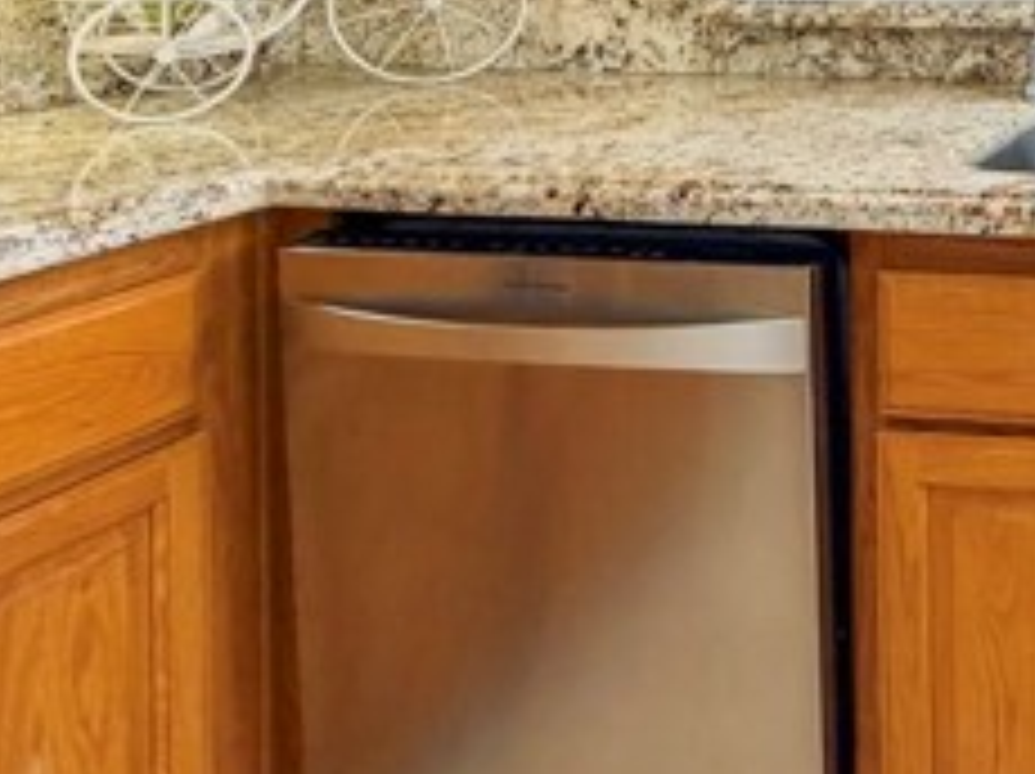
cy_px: 40
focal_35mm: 39
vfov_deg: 34.2
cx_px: 1332
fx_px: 1165
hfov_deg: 34.5
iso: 160
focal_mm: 2.22
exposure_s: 1/120
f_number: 2.2
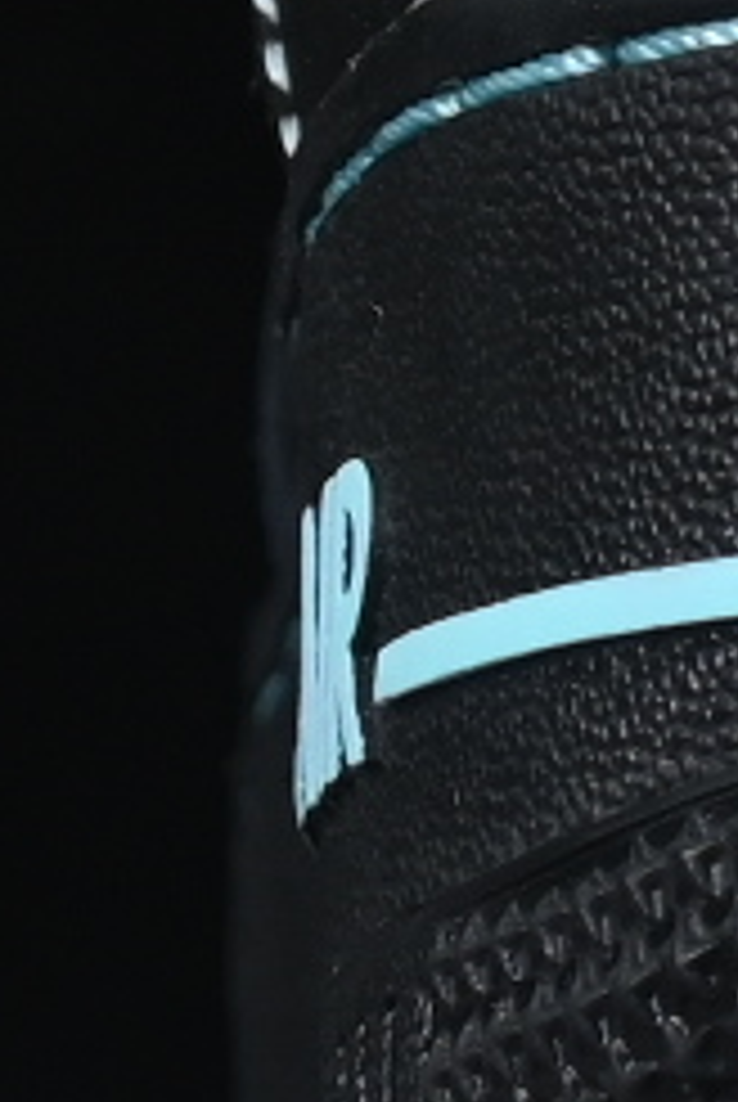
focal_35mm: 851
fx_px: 26093
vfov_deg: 2.4
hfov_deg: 1.6
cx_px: 2974
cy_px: -1399
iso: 160
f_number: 6.3
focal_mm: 50
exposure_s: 1/50
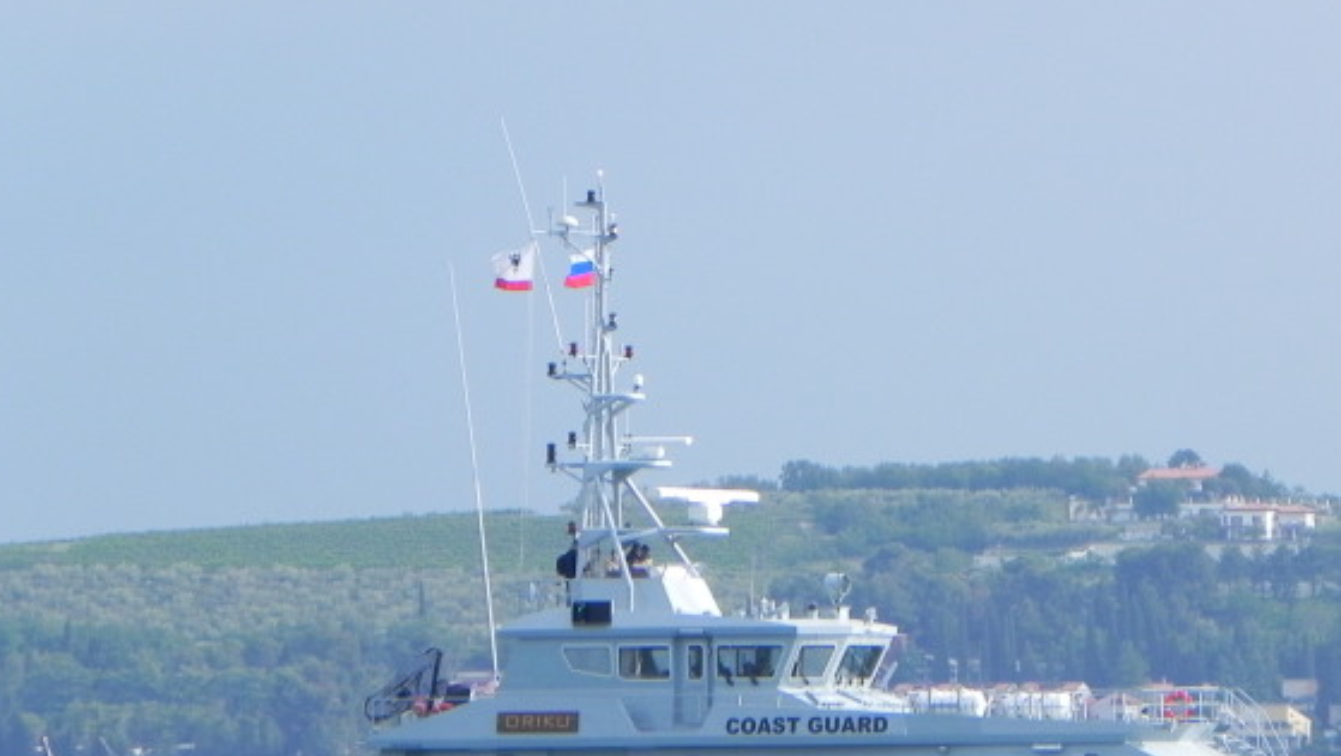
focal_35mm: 525
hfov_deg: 4.1
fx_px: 18676
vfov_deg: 2.3
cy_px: 458
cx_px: 816
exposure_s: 1/422
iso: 160
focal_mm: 59.9
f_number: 6.3
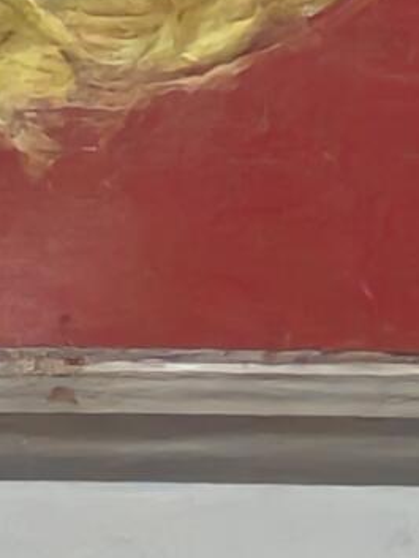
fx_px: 8807
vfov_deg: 3.6
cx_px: 155
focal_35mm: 546
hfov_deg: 2.7
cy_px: -409
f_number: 1.95
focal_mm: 5.52
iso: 800
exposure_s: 1/33
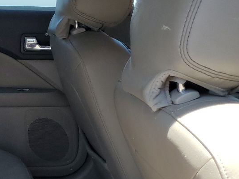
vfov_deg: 18.6
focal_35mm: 78
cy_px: 159
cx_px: -52
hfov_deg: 22.9
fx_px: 539
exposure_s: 1/909
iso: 50
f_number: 1.5
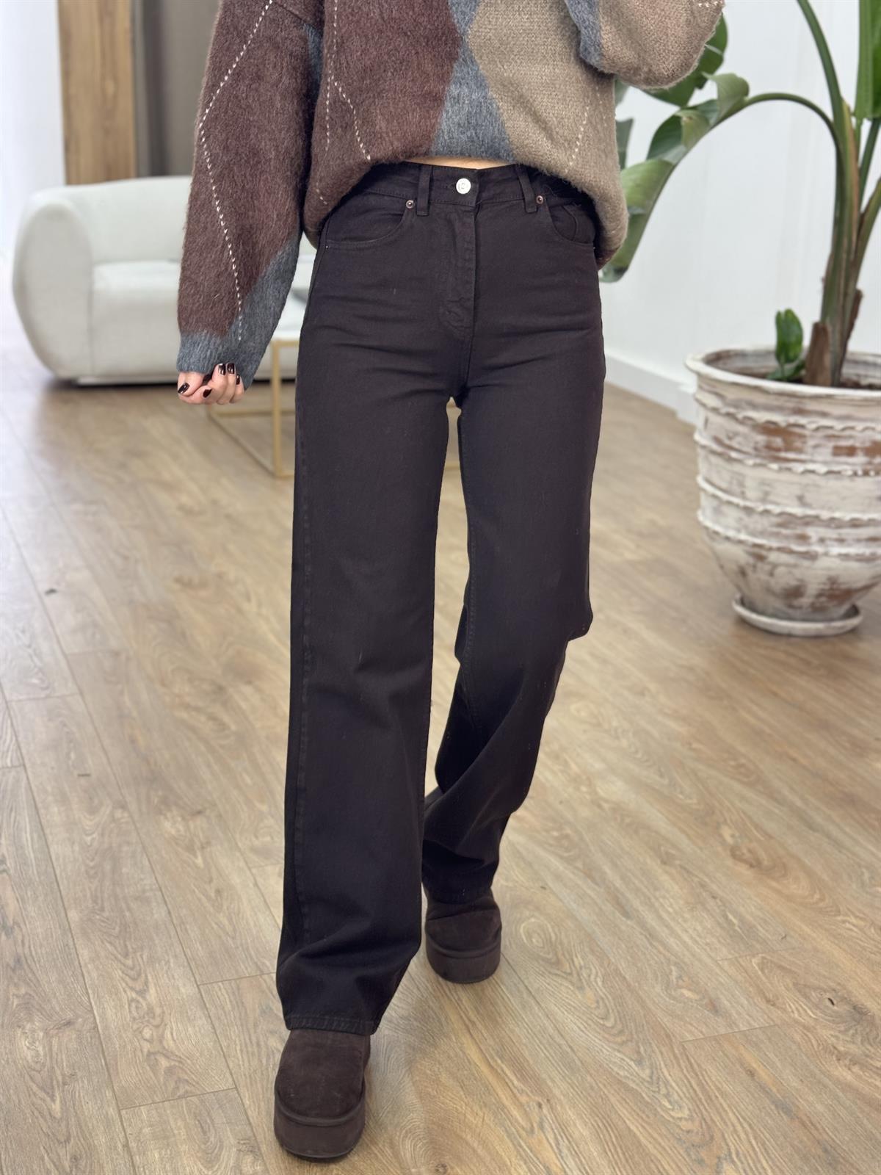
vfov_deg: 39.7
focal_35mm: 48
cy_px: 588
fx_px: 1629
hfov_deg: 30.3
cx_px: 440
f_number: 1.78
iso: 125
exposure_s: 1/100
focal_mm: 6.76
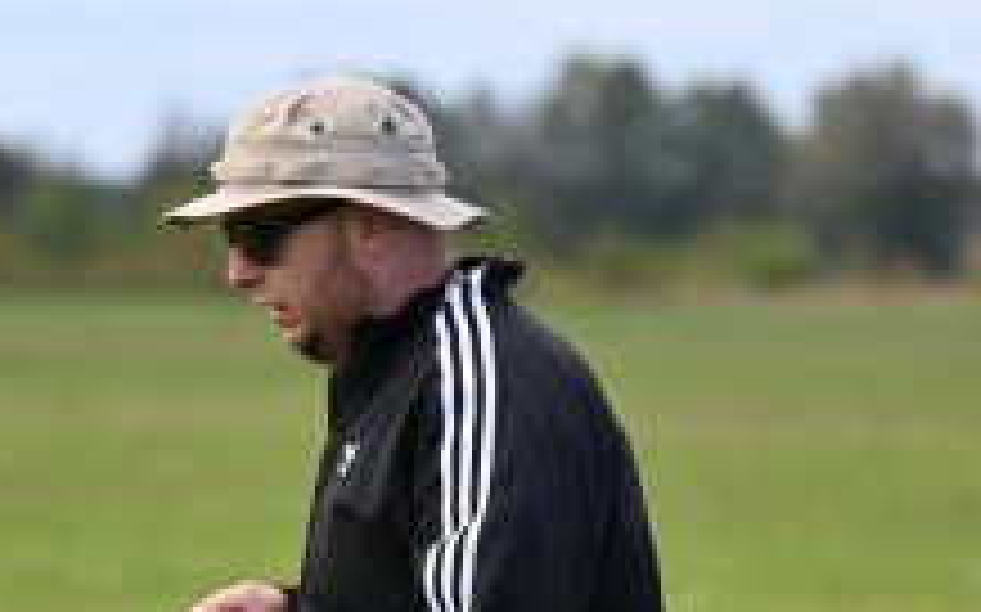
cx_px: 448
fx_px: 14296
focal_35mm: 535
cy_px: 585
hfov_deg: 3.9
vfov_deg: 2.5
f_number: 5.6
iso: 640
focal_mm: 230
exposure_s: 1/1000
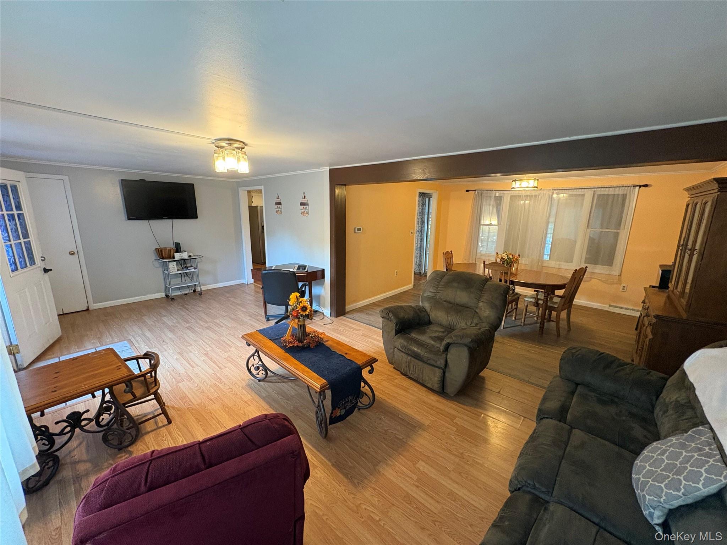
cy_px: 272
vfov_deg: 85.7
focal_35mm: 14
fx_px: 294
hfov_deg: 102.1
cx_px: 364
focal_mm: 2.22
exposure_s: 1/60
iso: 400
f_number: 2.2
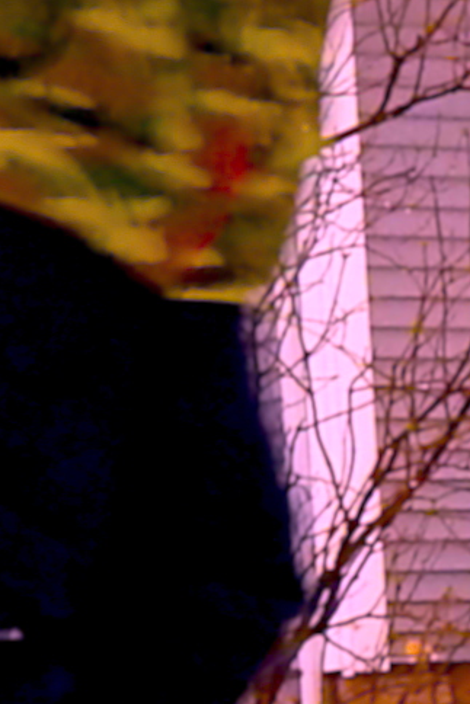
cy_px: 957
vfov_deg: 6.6
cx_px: 949
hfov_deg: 4.4
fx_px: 6007
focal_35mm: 307
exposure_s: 1/125
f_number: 3.2
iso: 125
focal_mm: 5.6
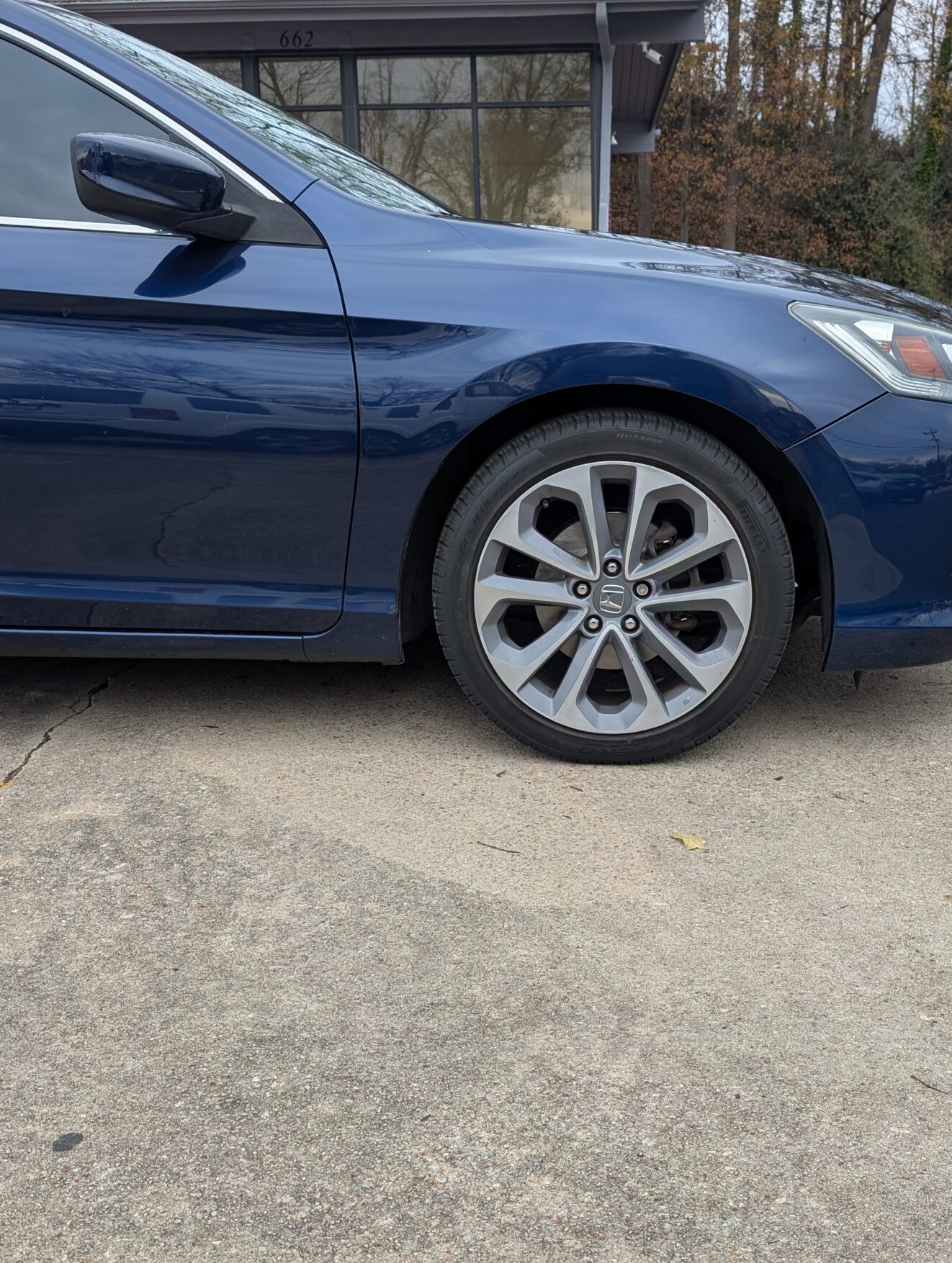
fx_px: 1280
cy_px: 697
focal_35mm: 35
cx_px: 567
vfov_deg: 52.5
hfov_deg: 40.6
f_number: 1.68
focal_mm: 6.9
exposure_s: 1/384
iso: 20
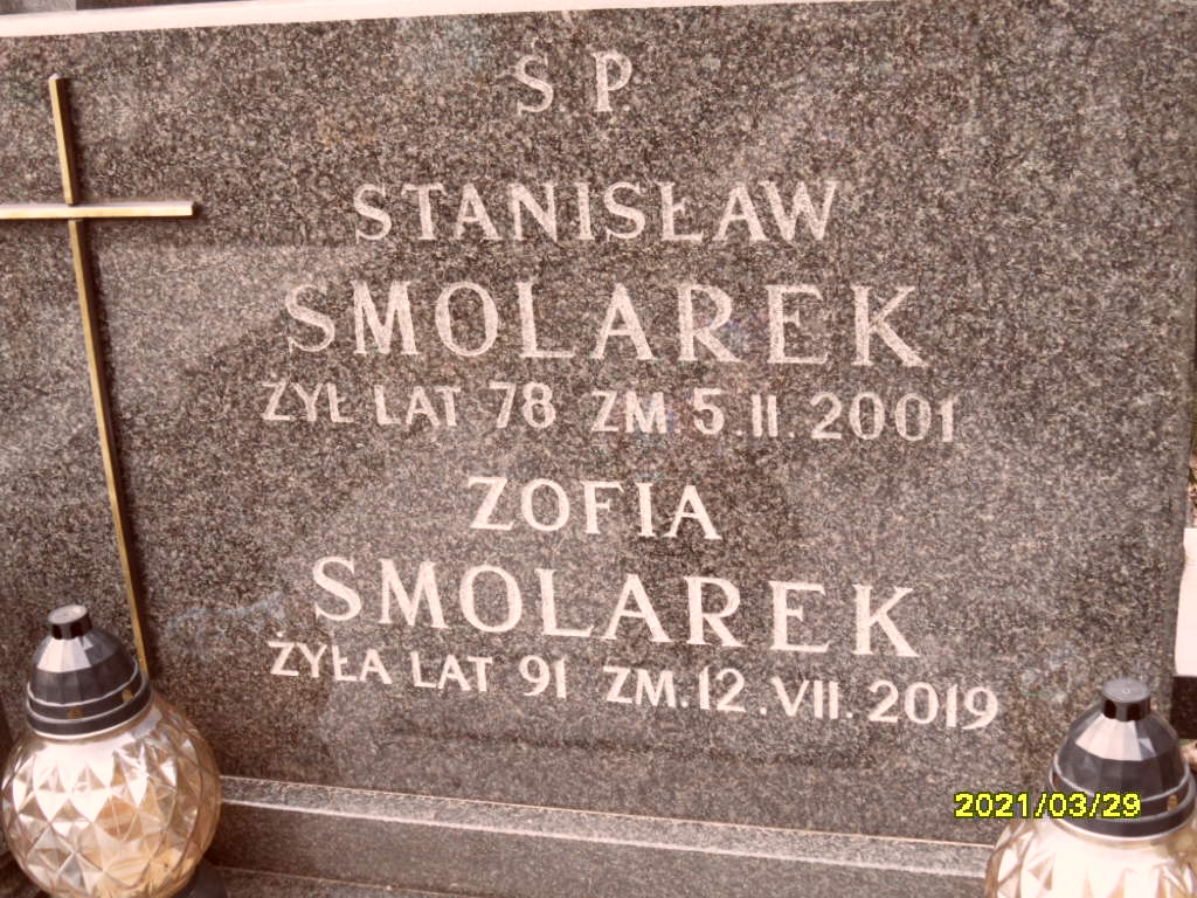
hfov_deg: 38.2
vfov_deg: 29.1
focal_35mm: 50
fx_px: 1729
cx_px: 598
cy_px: 449
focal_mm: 8.2
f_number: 3.8
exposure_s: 1/60
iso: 100
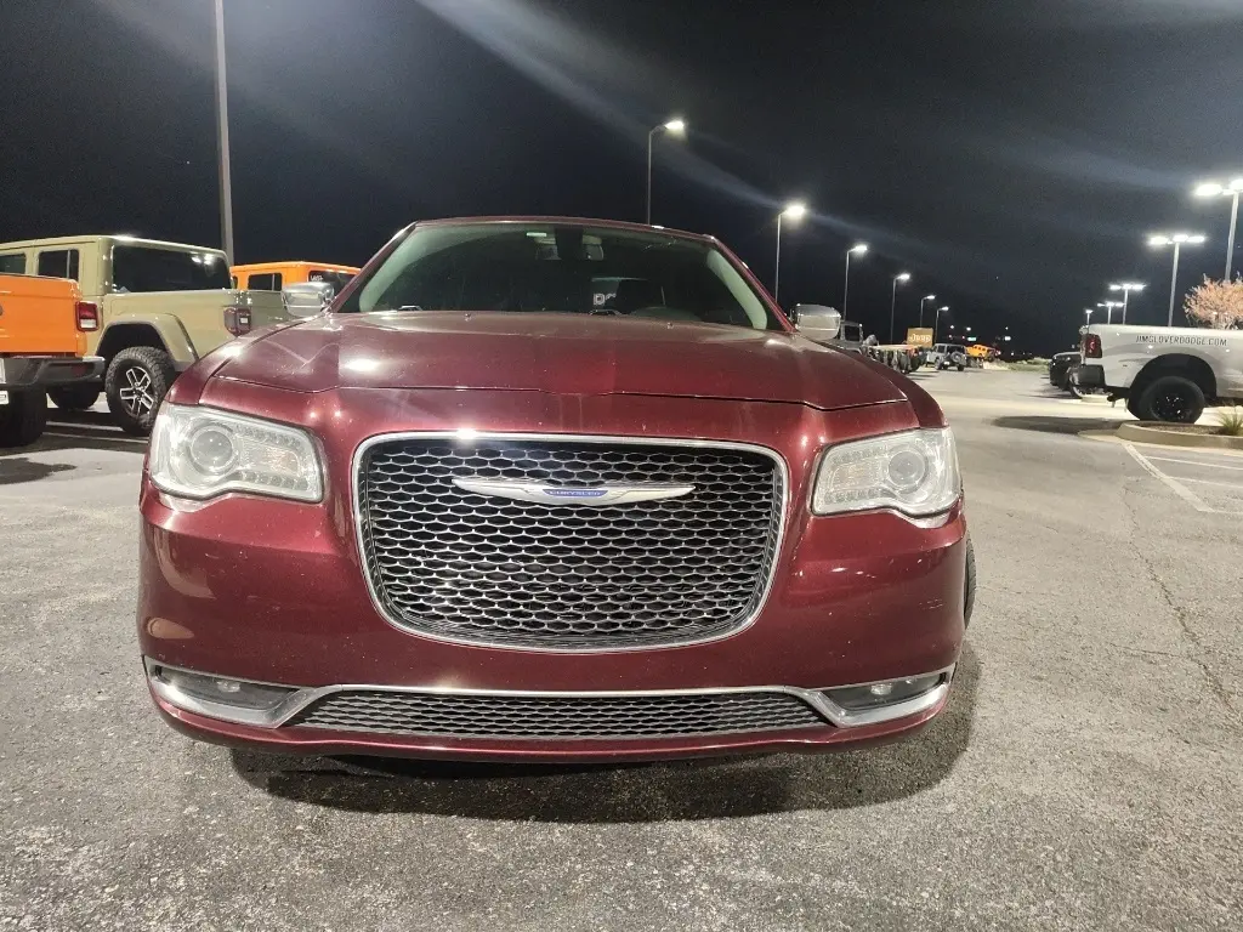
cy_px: 466
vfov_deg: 58.9
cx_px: 622
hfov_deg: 73.9
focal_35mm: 23
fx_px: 826
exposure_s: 1/60
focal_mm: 5.56
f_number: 1.8
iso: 881
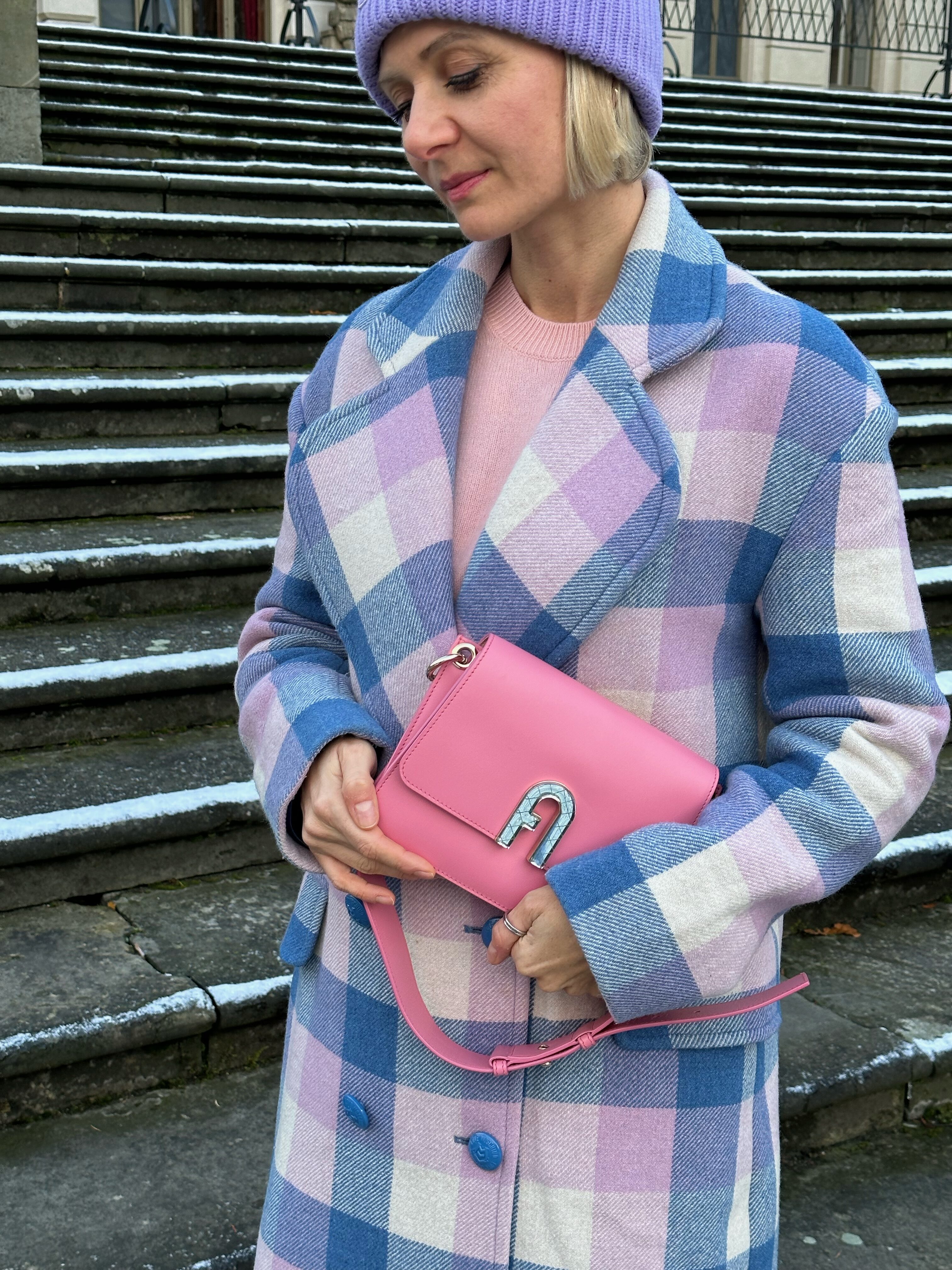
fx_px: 1760
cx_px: 476
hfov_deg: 30.3
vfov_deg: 39.7
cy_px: 635
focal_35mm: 48
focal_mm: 6.86
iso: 64
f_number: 1.78
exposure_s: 1/121
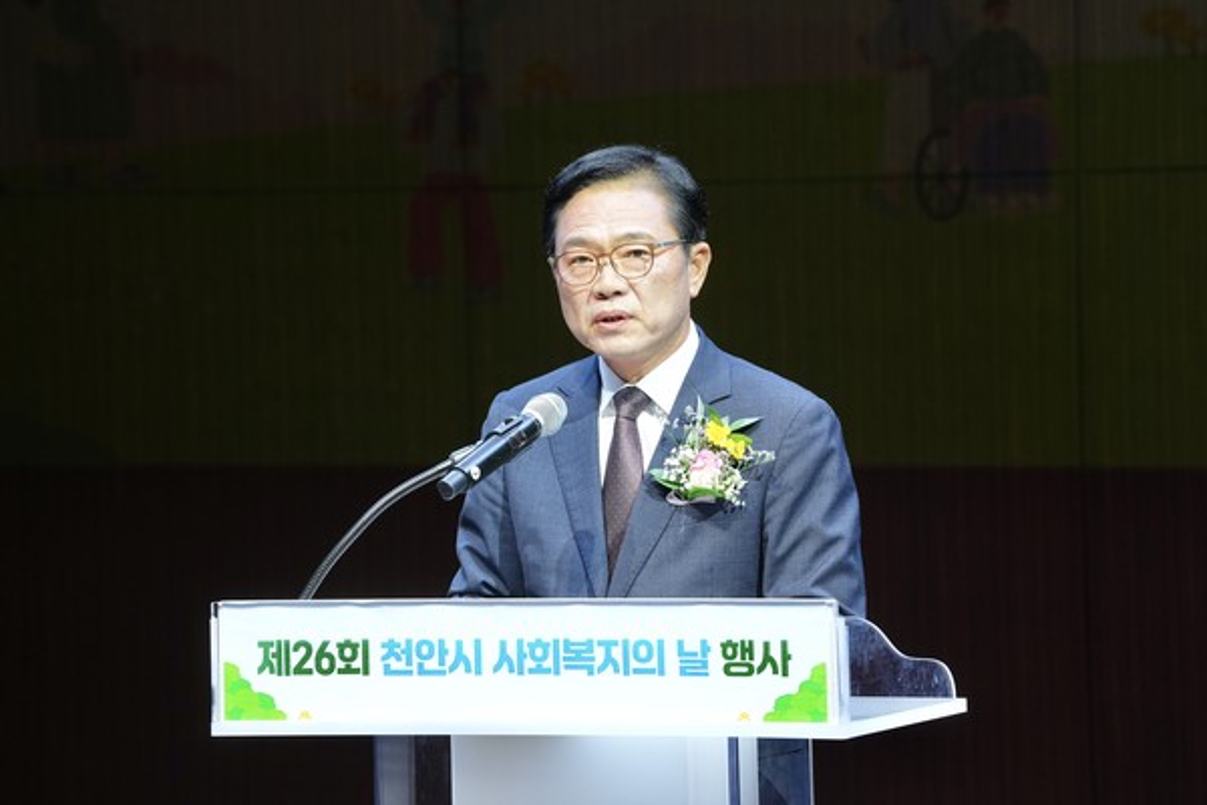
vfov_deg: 6.9
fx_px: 6705
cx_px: 604
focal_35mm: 200
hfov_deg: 10.3
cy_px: 402
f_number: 5.6
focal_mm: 200
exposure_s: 1/250
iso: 1000
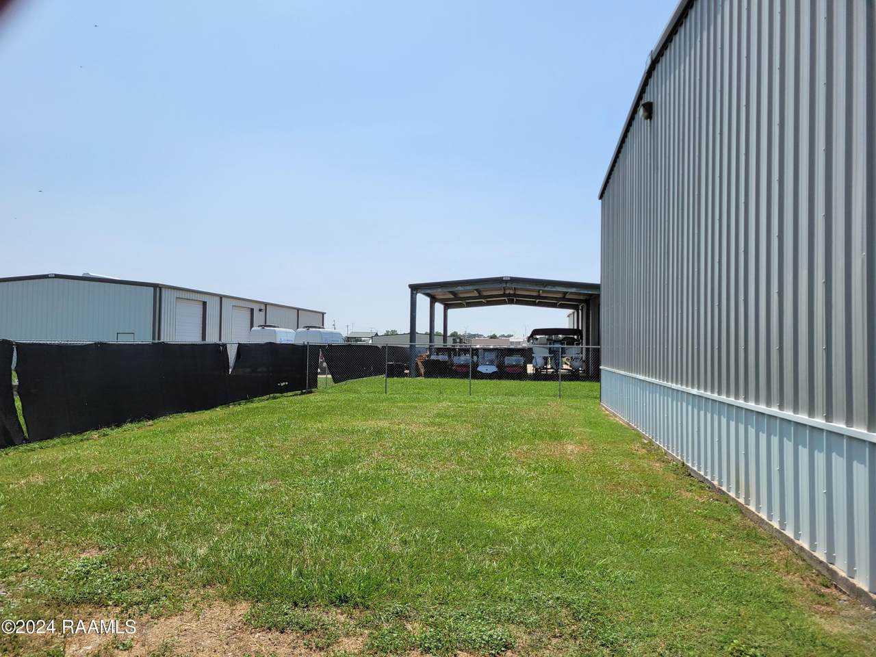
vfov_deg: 53.1
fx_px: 658
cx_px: 438
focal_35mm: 26
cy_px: 328
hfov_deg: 67.3
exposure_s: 1/3737
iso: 40
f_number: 1.8
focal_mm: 5.4
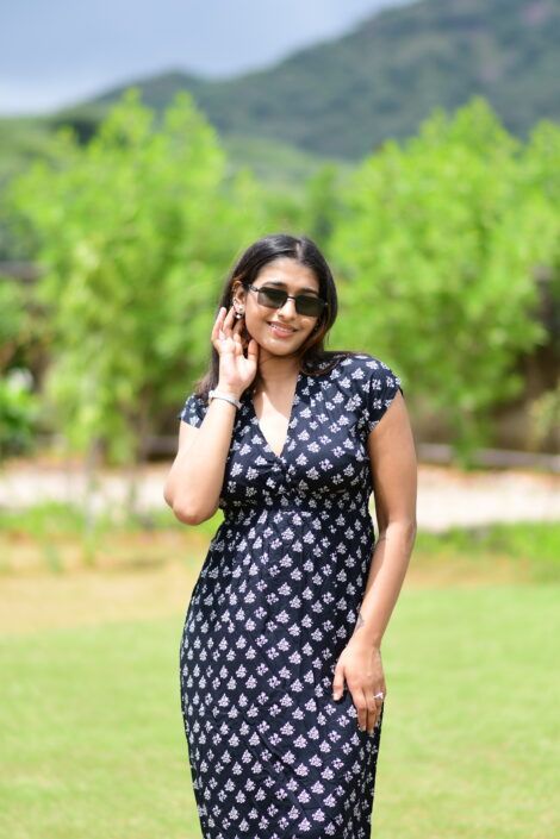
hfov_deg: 10.8
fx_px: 2963
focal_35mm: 127
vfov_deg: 16.1
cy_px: 420
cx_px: 280
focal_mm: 85
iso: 160
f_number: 1.8
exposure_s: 1/5000
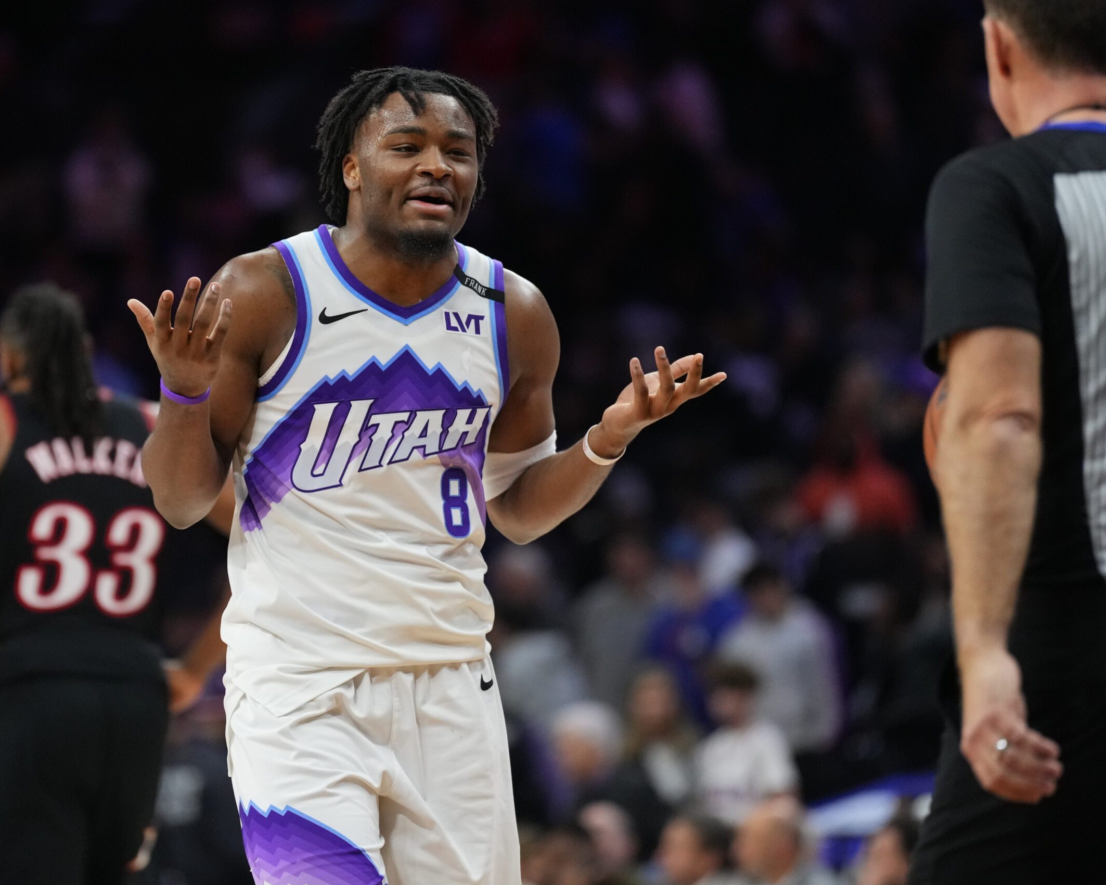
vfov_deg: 6.8
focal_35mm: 226
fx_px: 7398
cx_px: 453
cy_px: 442
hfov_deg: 8.5
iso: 3200
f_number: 2.8
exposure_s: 1/2000
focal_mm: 200
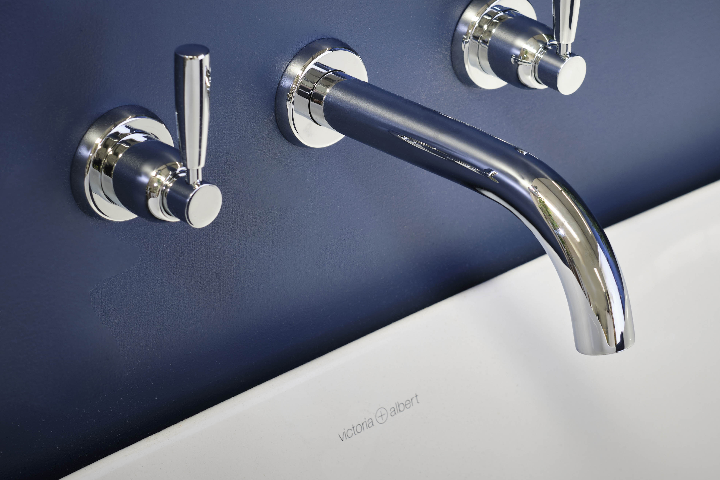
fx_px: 2660
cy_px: 179
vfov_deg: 10.3
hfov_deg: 15.4
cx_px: 473
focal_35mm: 133
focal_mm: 56
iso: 200
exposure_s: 1.3
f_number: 5.6
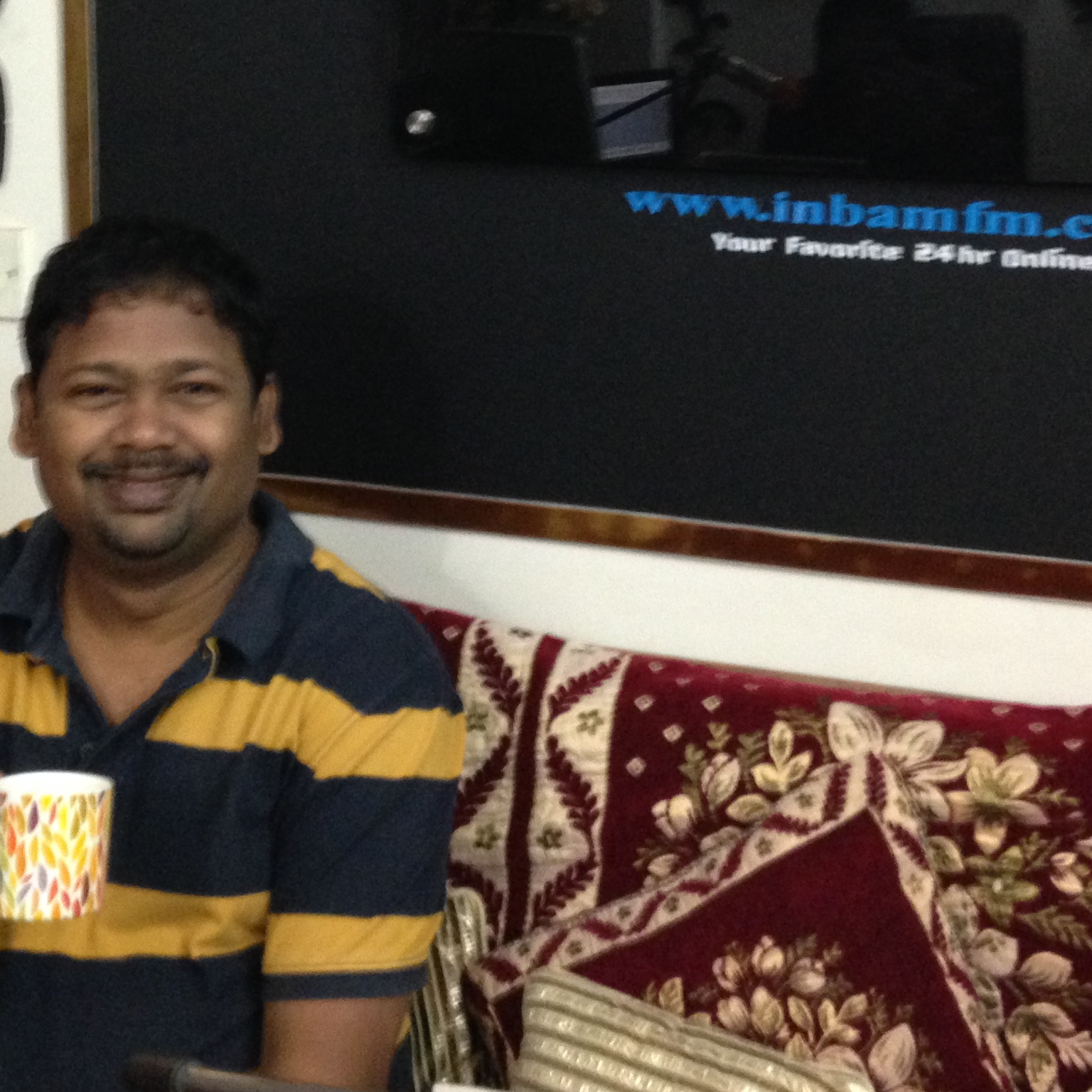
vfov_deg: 27.4
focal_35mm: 62
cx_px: 488
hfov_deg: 27.7
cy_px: 277
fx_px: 2213
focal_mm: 4.12
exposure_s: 1/17
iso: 320
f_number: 2.4
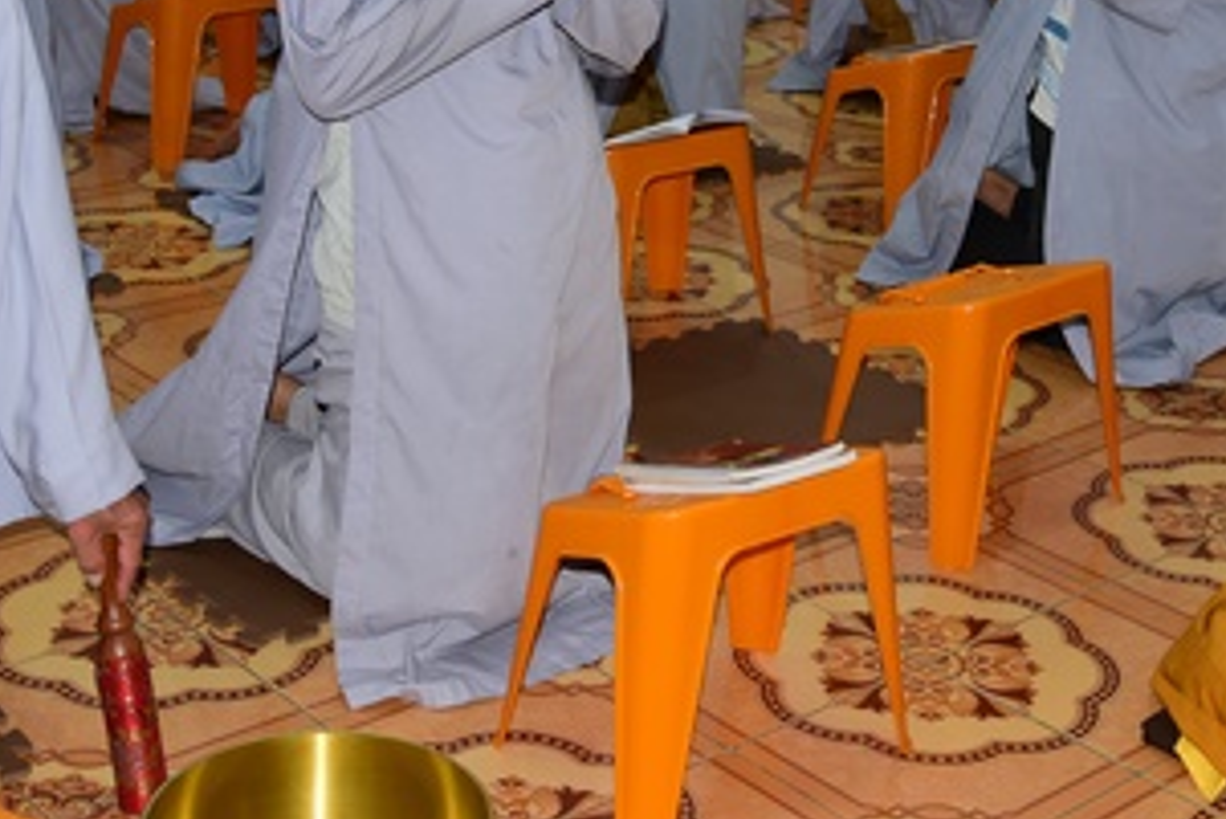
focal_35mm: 67
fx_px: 2283
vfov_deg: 19.8
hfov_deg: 29.9
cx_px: 798
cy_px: 8
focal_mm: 31
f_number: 4
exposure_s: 1/60
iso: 320
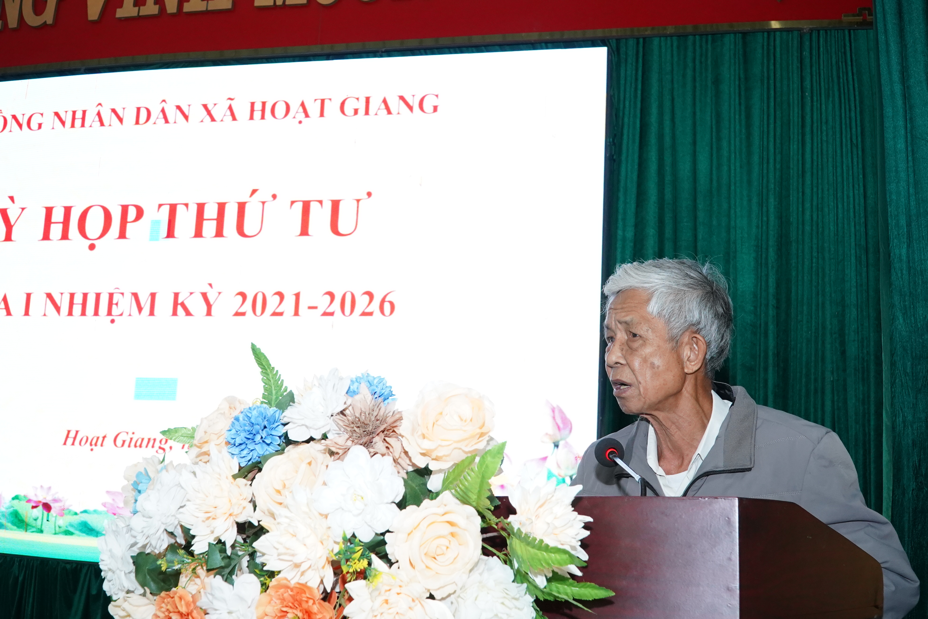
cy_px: 310
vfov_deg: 31.9
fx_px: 1083
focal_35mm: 42
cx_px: 464
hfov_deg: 46.4
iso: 3200
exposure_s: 1/100
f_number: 8
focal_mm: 28
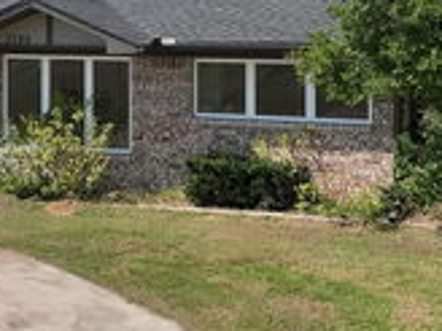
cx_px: 175
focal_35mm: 75
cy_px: 24
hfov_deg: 25.9
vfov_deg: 19.2
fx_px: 958
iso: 130
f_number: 1.7
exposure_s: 1/4000
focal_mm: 6.72
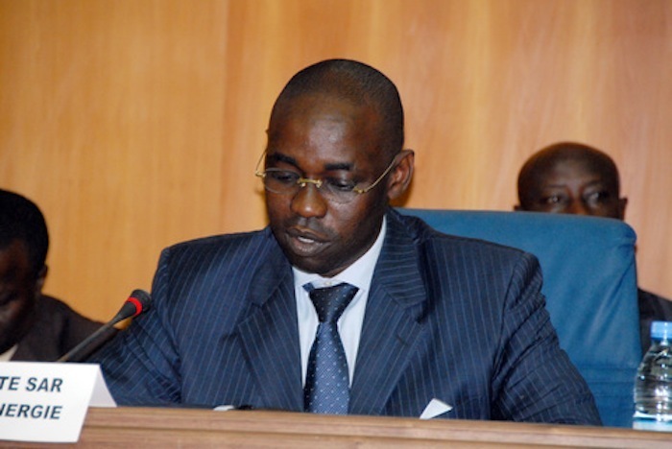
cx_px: 336
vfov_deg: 4.6
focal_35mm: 300
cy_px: 224
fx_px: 5604
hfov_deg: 6.9
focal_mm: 200
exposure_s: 1/60
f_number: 5.6
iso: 1250
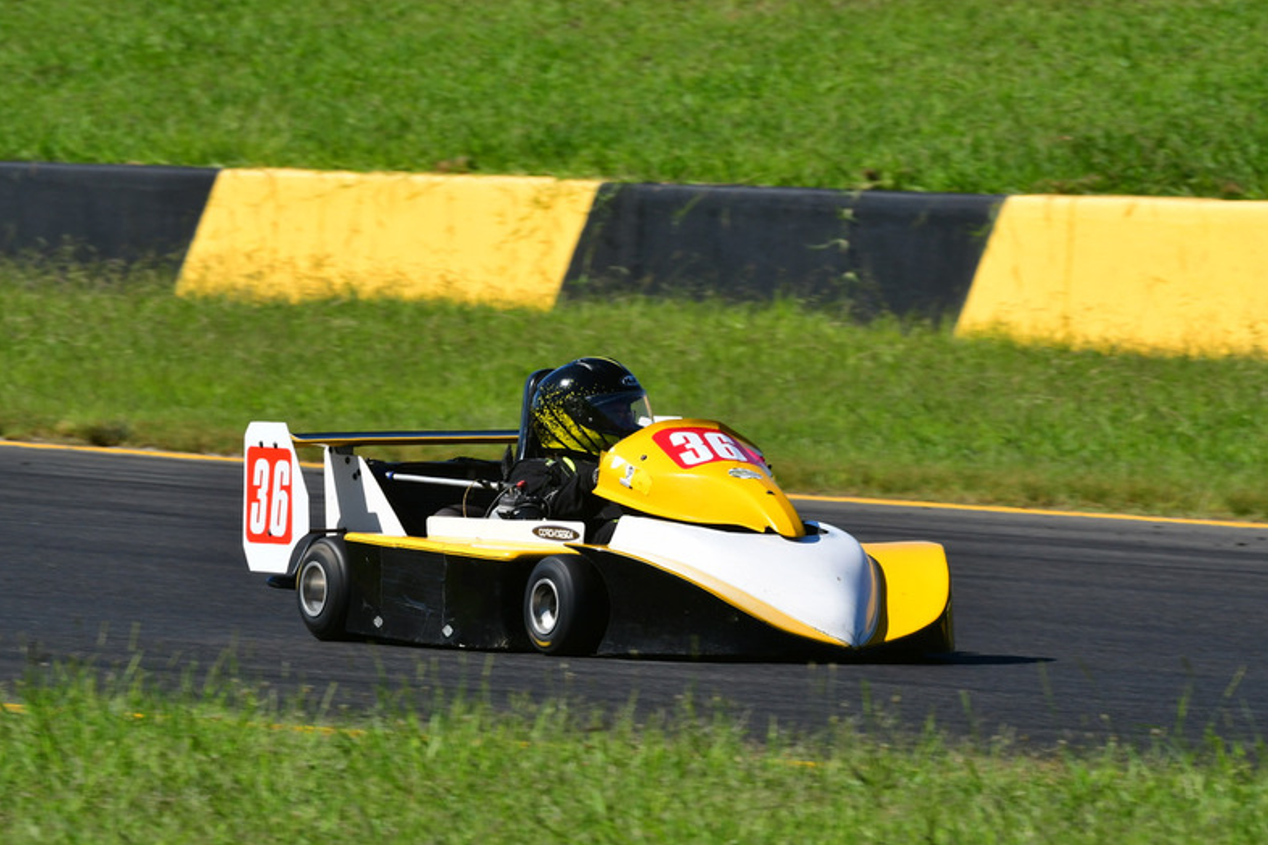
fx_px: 15602
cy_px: 416
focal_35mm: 443
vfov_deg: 3.1
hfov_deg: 4.7
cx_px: 644
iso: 500
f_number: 13
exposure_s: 1/640
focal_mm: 290
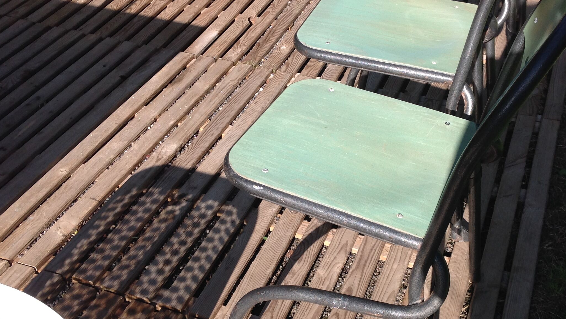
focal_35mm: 48
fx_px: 720
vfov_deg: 24.9
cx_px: 344
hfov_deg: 42.6
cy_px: 170
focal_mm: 4.28
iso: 50
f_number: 2.4
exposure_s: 1/889
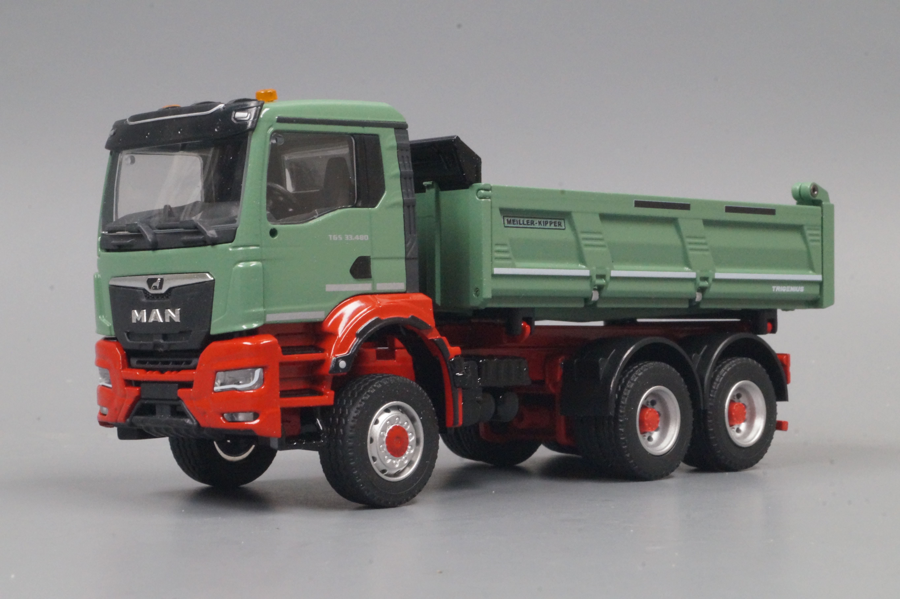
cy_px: 300
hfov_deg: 27.0
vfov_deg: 18.2
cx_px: 450
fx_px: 1874
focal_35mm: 75
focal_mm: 50
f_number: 29
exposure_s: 1/6
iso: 3200
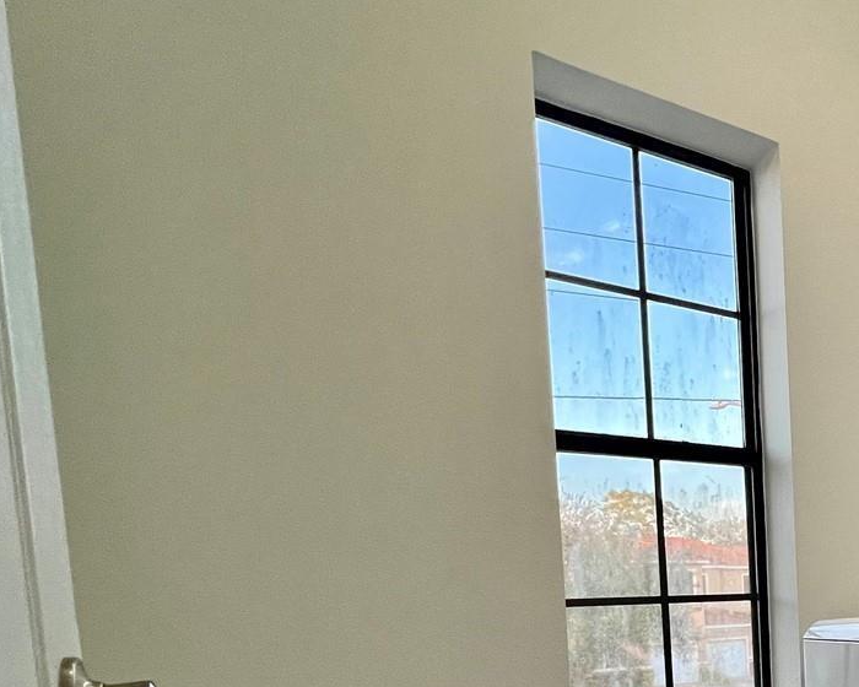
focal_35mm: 29
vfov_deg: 43.6
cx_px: 839
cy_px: 669
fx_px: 737
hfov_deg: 50.2
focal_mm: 1.57
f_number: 1.8
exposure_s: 1/120
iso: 200
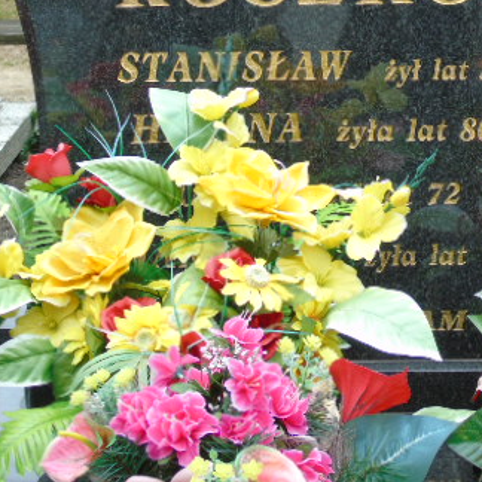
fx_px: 2253
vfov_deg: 12.2
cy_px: 161
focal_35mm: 143
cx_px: 424
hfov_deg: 12.1
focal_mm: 15
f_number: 4.1
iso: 80
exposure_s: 1/60
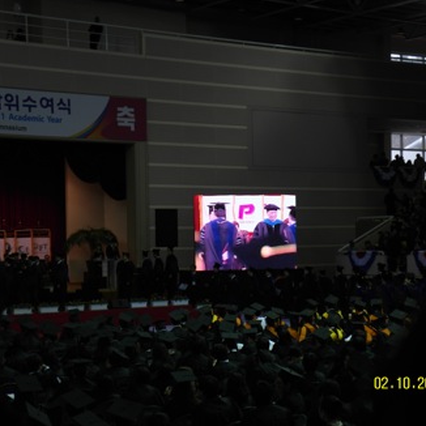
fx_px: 1197
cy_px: 213
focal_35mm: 86
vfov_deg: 20.2
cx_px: 243
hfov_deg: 20.2
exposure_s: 1/180
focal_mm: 15.6
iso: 100
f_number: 2.4
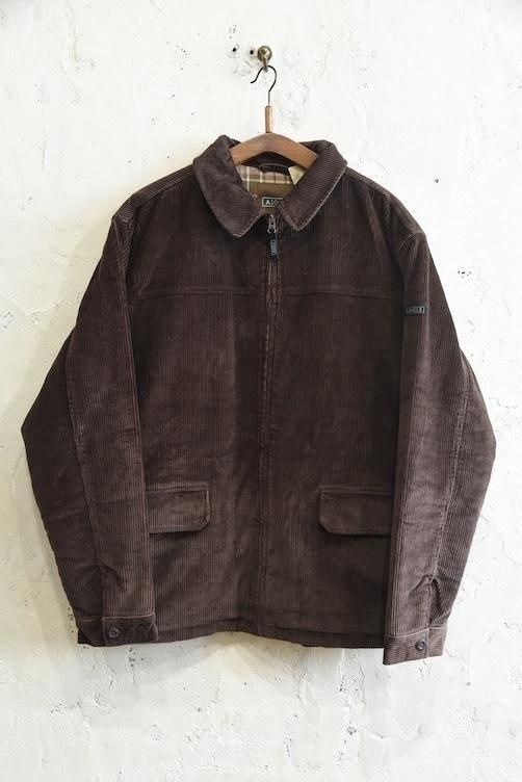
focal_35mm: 38
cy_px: 391
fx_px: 826
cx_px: 261
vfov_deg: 50.7
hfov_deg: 35.1
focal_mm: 38
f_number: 6.3
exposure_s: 1/80
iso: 2500
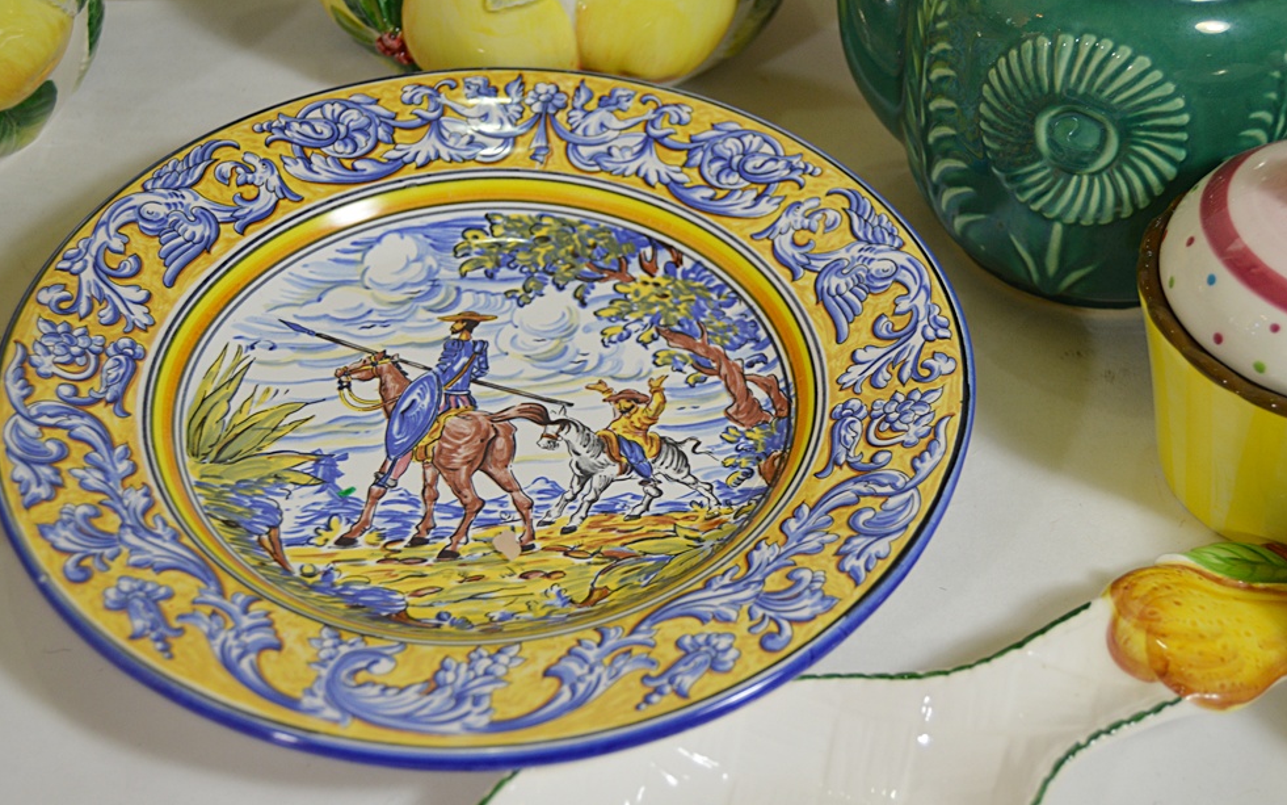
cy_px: 391
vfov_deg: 23.8
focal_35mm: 55
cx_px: 635
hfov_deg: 37.2
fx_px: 1912
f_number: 4.5
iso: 400
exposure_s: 1/80
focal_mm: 35
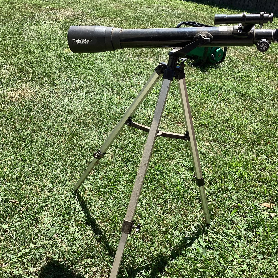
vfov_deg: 44.9
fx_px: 336
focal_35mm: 37
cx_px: 141
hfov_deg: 44.9
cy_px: 139
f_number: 2.4
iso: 25
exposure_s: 1/578
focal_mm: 3.3
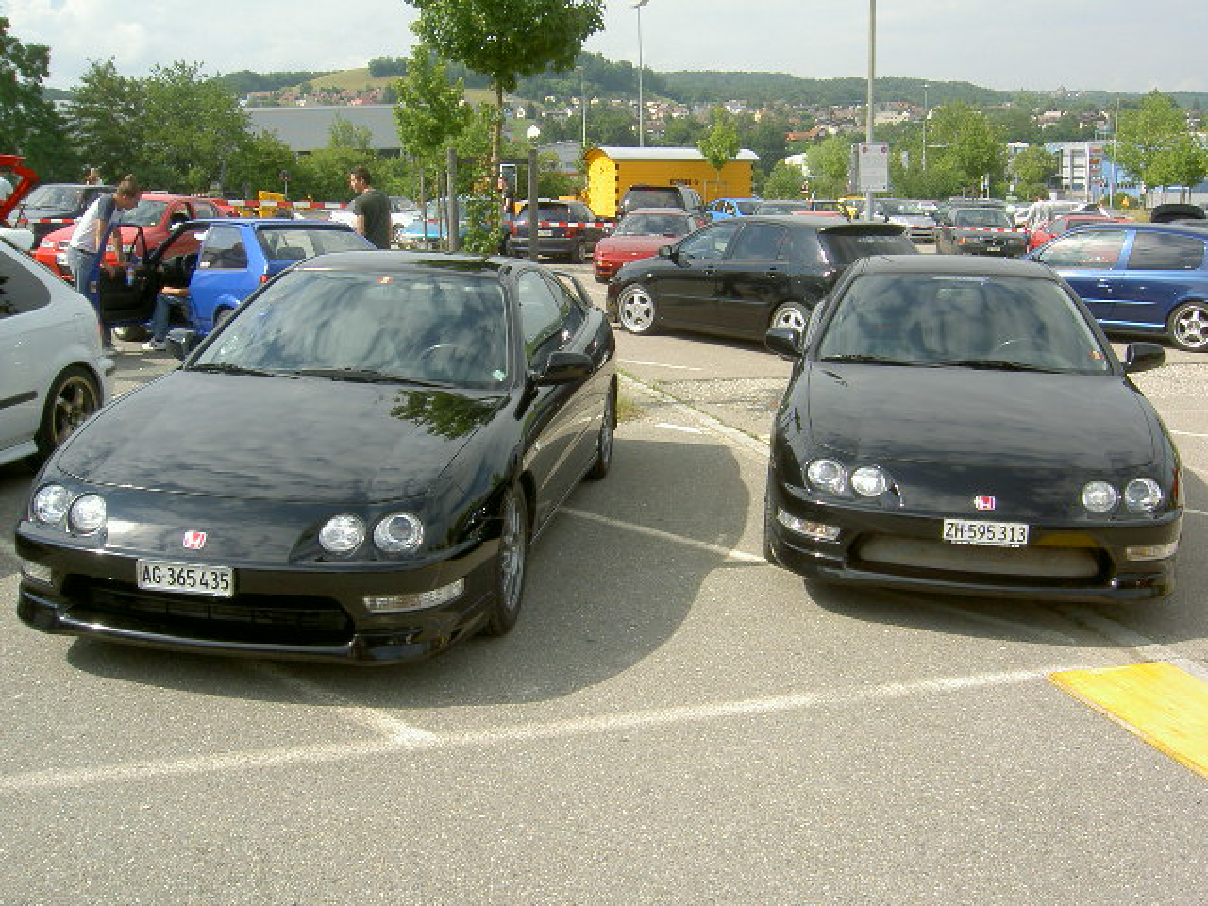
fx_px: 1187
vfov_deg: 41.8
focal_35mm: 34
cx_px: 604
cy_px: 453
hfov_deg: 54.0
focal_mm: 5.6
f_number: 4.7
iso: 50
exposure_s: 1/320
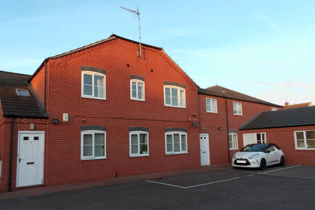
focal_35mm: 26
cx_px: 153
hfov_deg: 69.4
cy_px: 119
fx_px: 227
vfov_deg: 49.4
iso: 100
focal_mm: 4.3
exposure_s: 1/83
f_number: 4.1
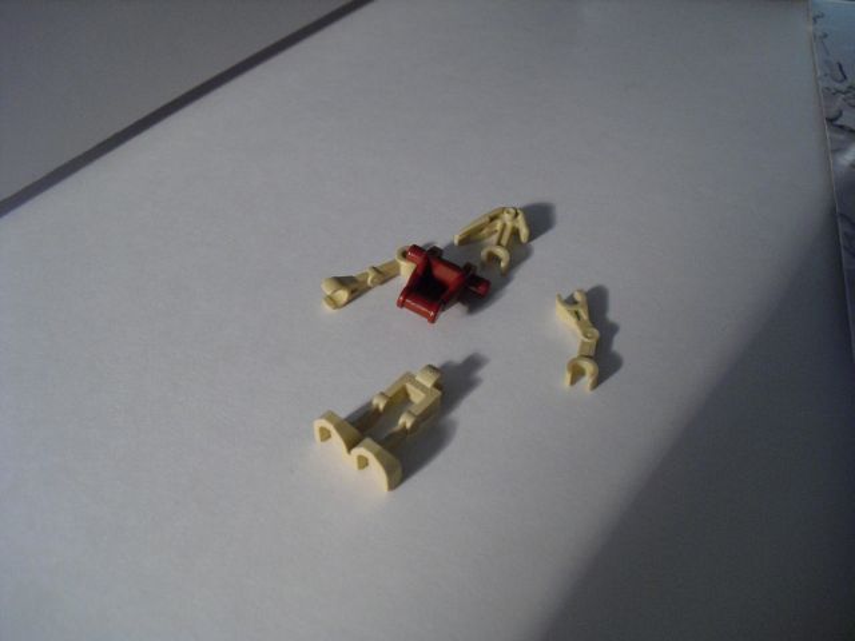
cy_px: 320
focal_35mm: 36
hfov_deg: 51.4
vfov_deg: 39.7
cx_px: 428
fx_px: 889
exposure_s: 1/80
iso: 400
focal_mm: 6.3
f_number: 3.1
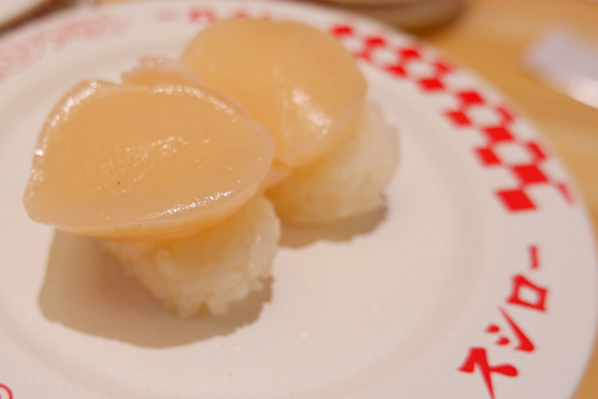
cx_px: 176
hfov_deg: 46.3
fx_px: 681
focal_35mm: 41
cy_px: 178
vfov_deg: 32.6
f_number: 3.5
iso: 200
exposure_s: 1/100
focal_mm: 15
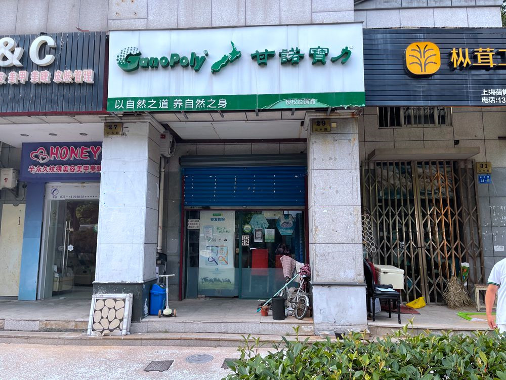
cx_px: 253
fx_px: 380
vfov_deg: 53.1
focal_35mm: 26
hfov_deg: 67.3
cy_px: 190
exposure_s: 1/470
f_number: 1.6
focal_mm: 5.1
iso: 32
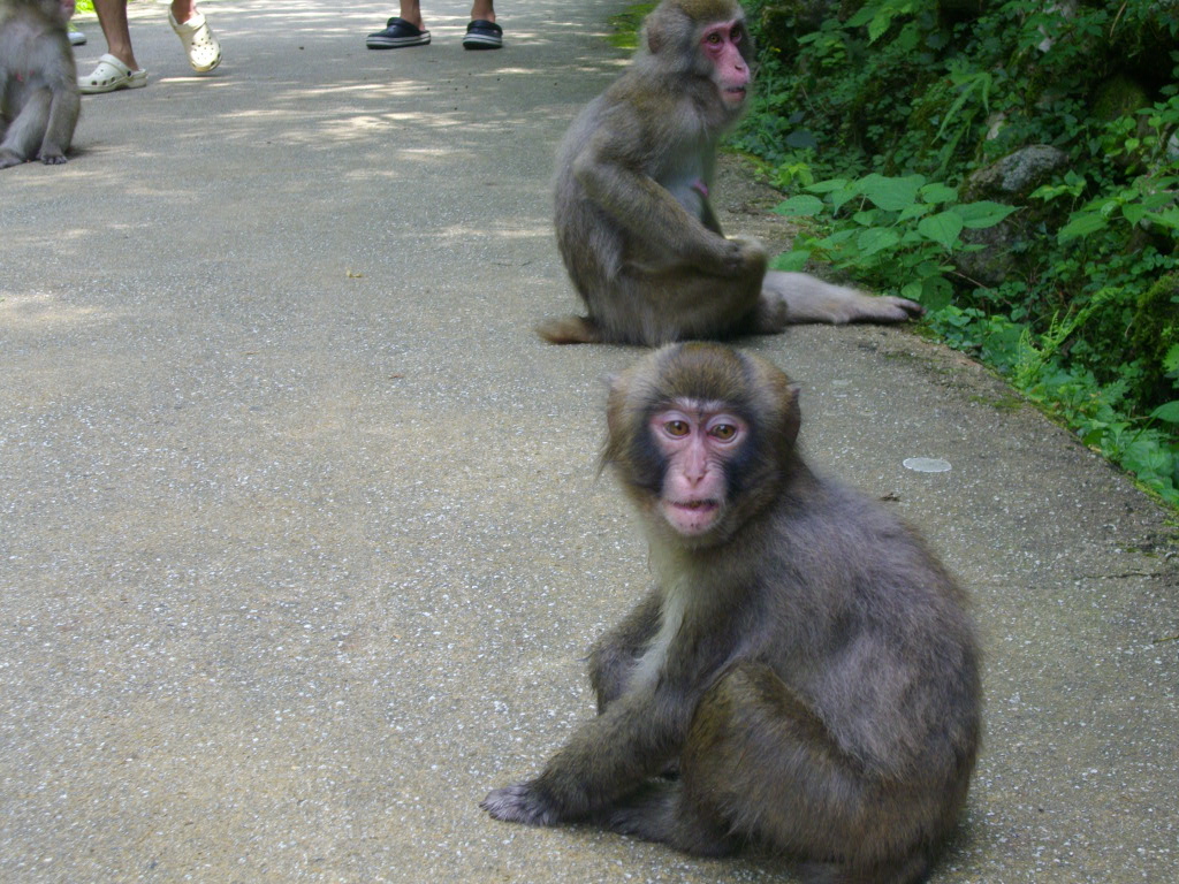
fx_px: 2214
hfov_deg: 29.8
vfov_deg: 22.6
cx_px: 590
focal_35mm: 65
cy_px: 442
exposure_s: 1/160
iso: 108
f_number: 3.8
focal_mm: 10.7
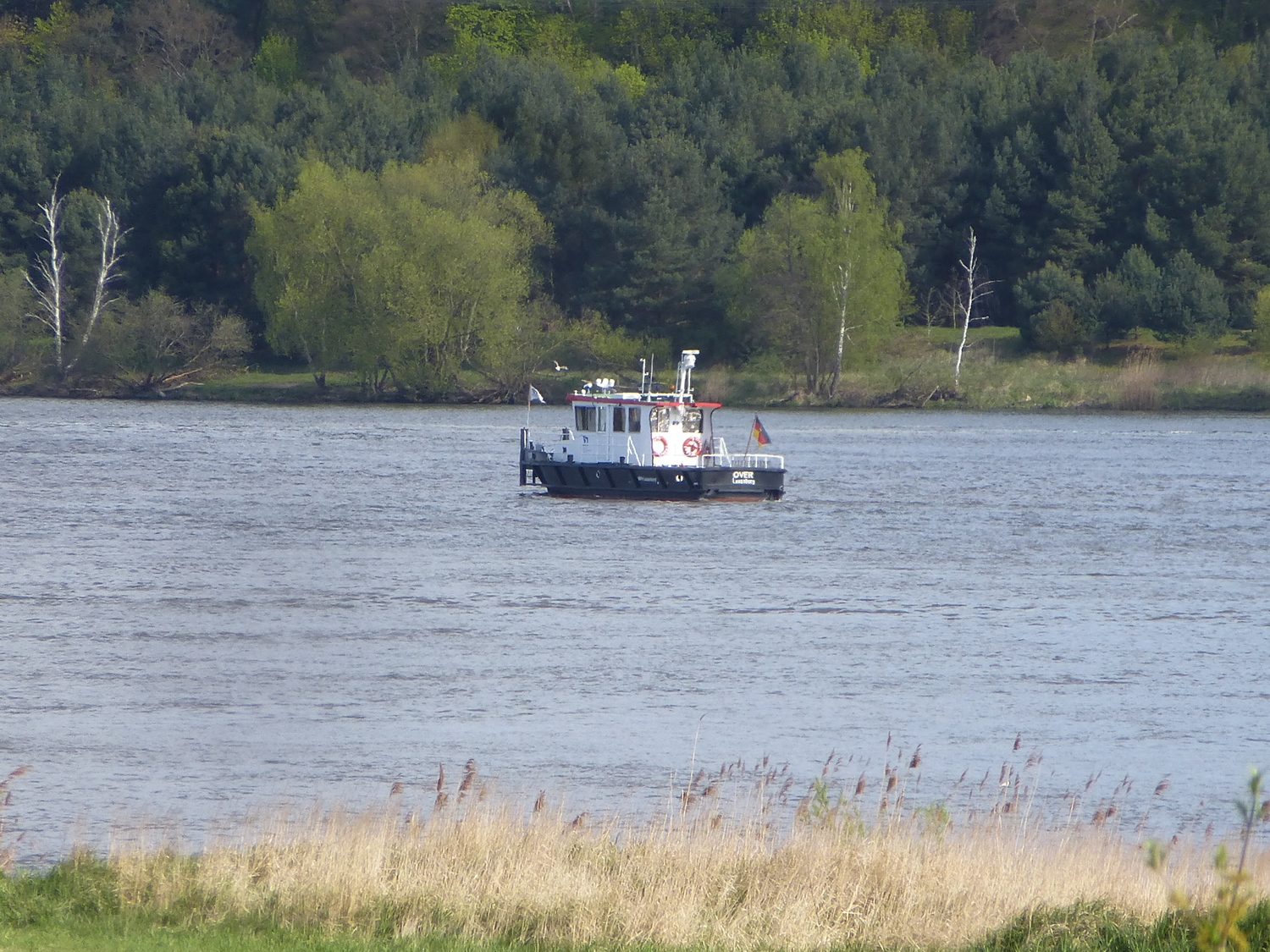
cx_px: 635
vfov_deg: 2.3
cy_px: 476
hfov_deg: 3.1
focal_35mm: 633
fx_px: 23224
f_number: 5.9
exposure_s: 1/250
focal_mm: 68.8
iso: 100
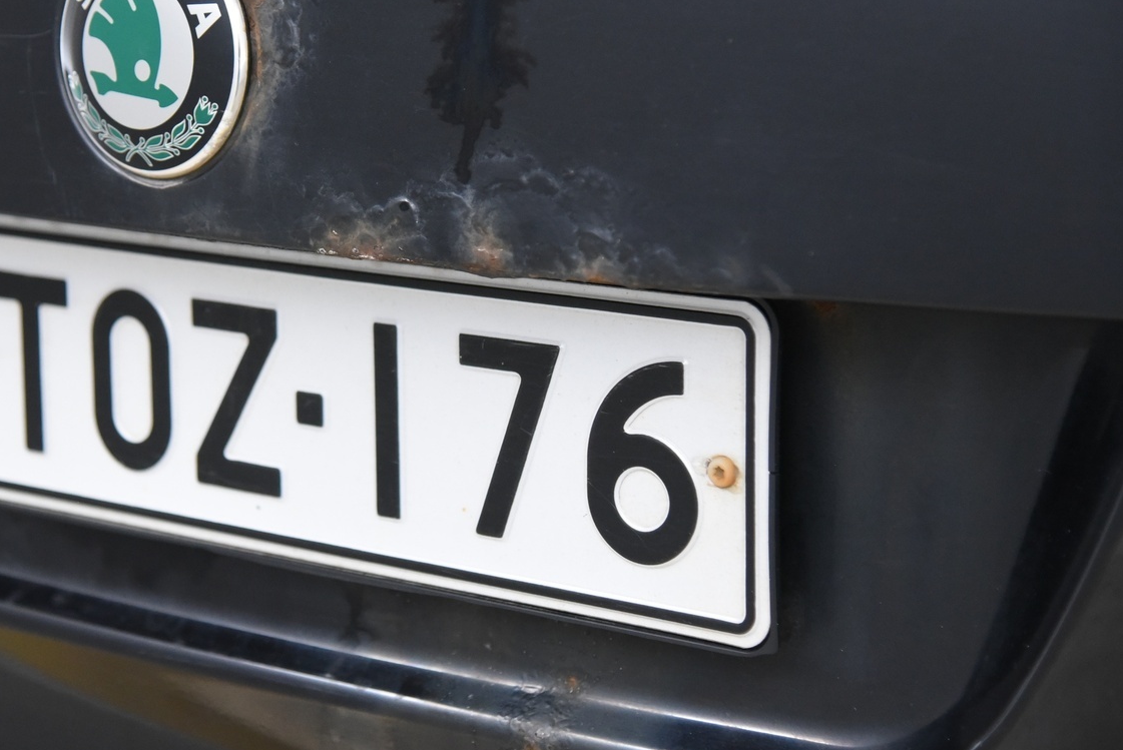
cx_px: 376
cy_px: 312
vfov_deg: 13.6
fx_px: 3153
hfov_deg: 20.1
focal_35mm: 101
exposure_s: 1/160
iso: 4000
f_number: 4
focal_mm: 70
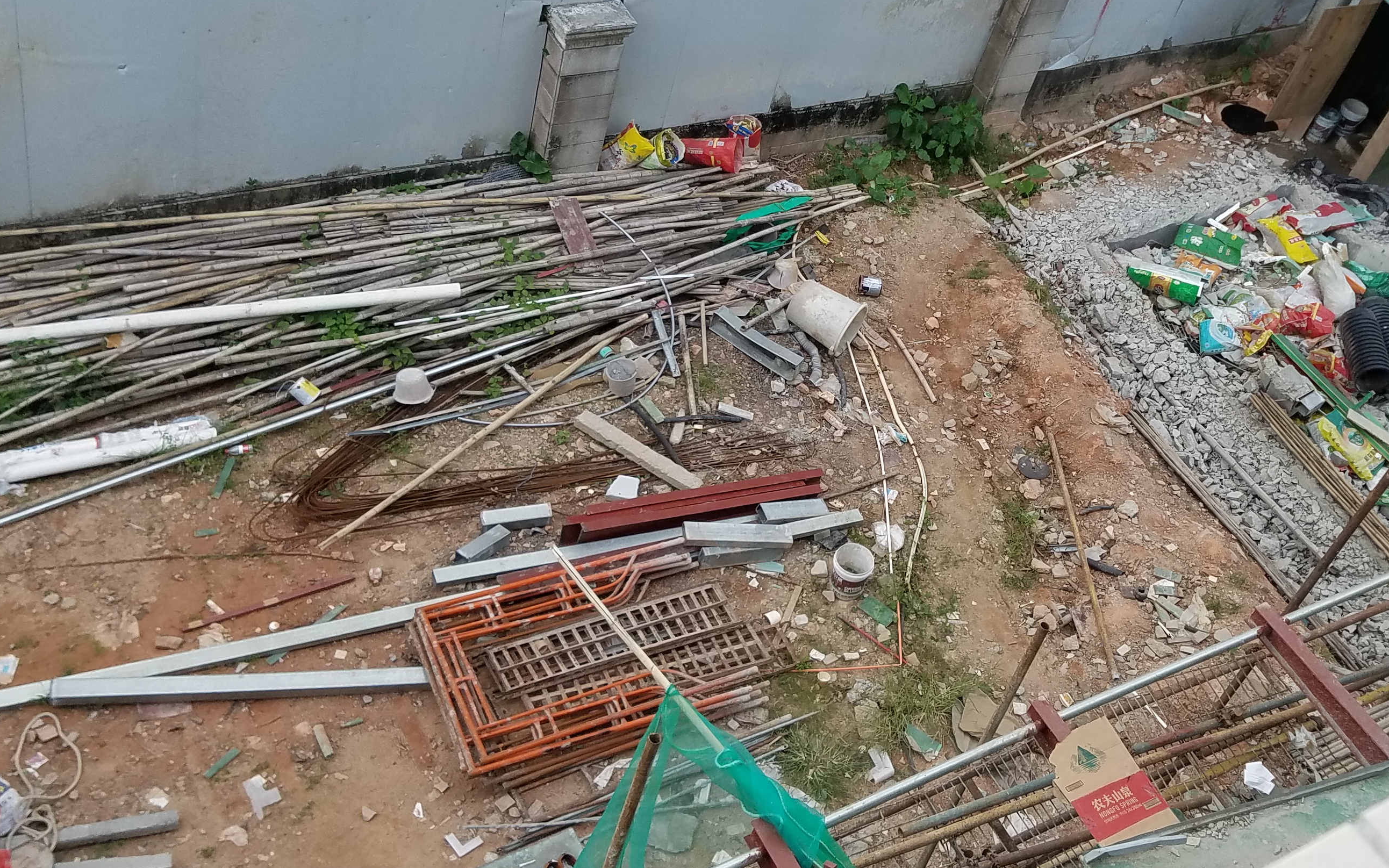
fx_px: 1628
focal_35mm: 43
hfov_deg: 45.6
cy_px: 355
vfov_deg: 29.8
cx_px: 905
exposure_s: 1/540
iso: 50
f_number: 1.7
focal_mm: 4.2
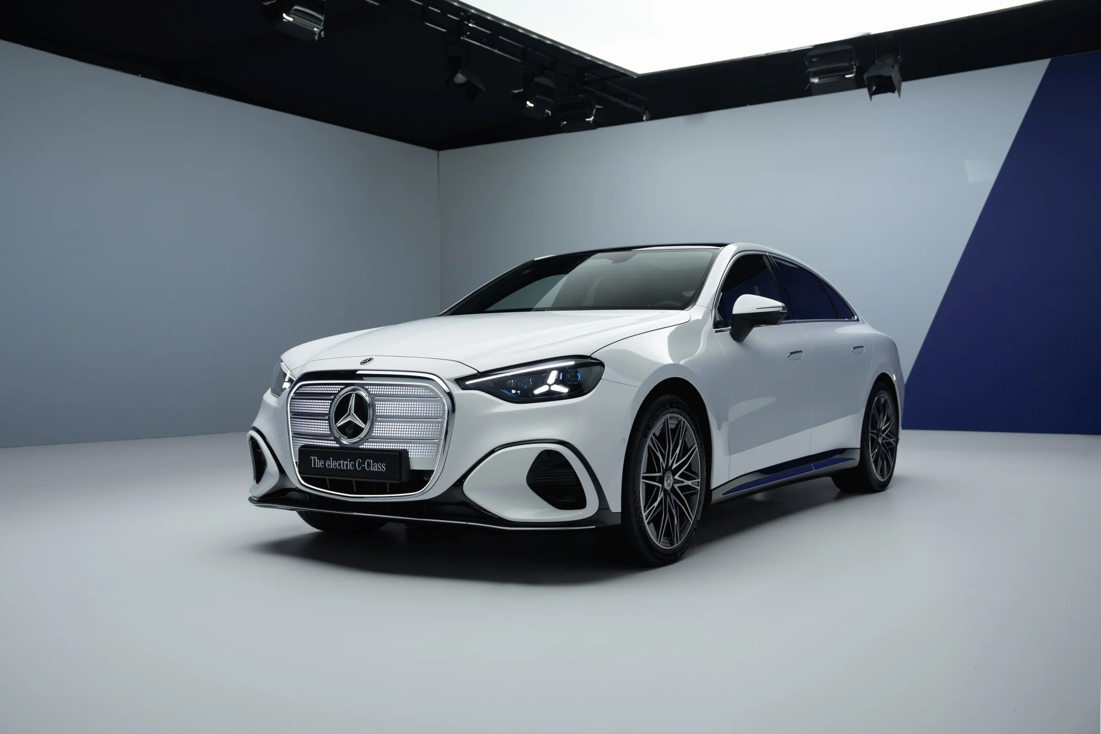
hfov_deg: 54.4
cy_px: 367
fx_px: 1070
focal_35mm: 35
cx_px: 550
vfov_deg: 37.8
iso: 640
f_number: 4
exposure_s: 1/60
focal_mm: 35
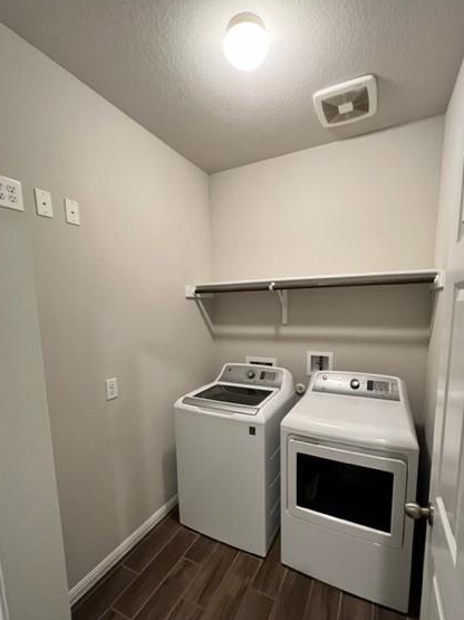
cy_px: 346
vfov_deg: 97.7
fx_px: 268
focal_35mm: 15
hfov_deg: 81.7
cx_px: 239
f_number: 1.8
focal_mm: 1.57
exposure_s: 1/60
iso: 500
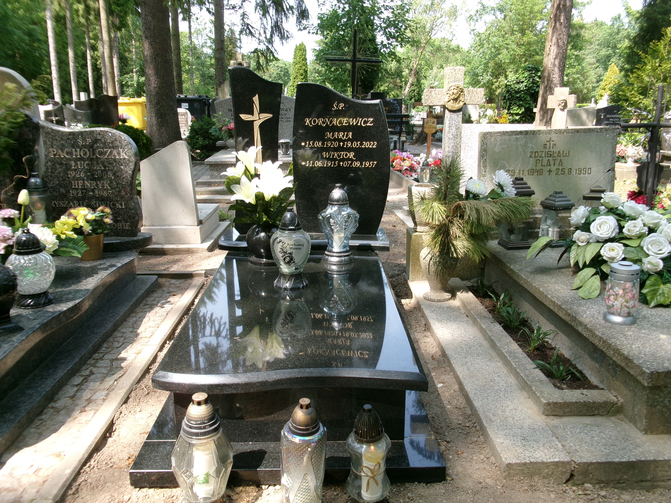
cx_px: 336
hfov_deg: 63.4
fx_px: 543
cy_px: 252
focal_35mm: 28
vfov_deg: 49.7
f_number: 3.9
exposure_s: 1/160
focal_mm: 5.1
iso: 100
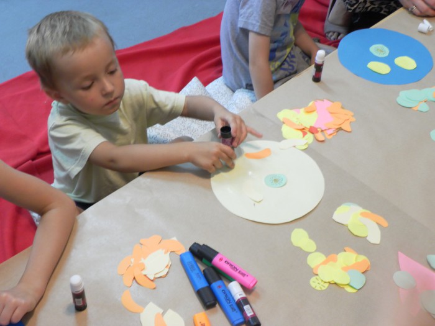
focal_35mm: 52
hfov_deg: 36.8
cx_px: 218
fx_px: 653
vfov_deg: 28.0
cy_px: 163
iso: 200
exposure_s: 1/13
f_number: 3.5
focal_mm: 9.2
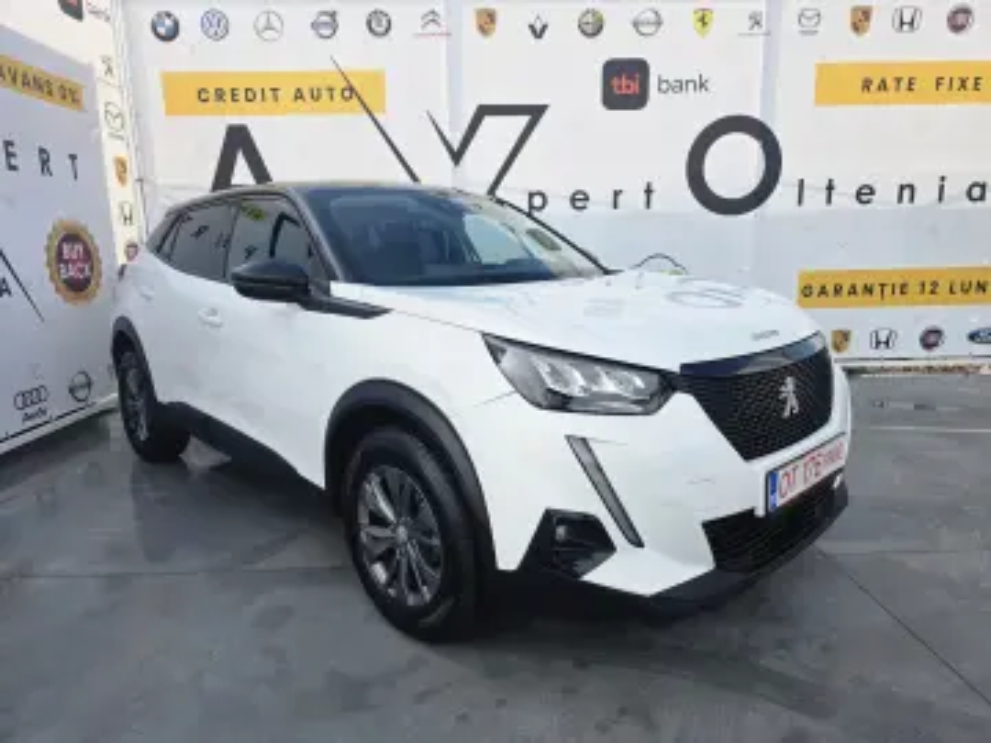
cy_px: 372
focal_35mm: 23
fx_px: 658
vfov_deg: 58.9
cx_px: 496
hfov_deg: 73.9
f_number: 1.7
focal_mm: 6.3
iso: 80
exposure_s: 1/2524
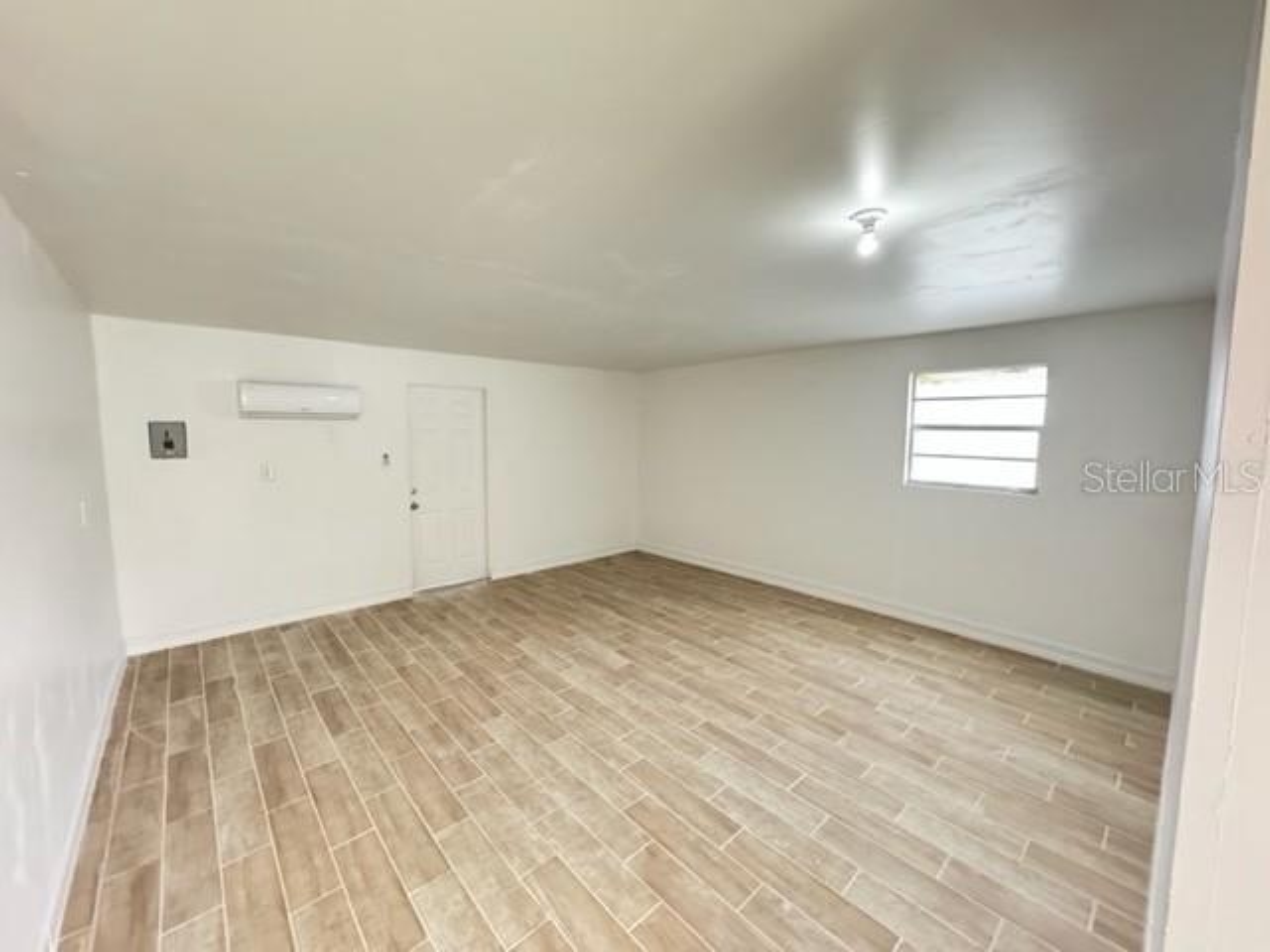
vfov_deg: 85.7
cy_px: 476
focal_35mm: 14
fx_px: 514
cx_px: 635
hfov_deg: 102.1
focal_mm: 2.22
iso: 1250
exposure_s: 1/60
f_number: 2.2
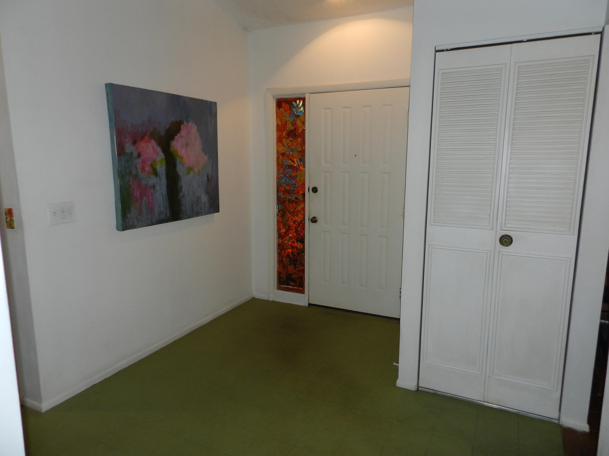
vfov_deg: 58.9
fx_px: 405
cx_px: 304
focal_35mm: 23
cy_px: 228
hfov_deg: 73.9
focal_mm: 4
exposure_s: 1/30
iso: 200
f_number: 3.4
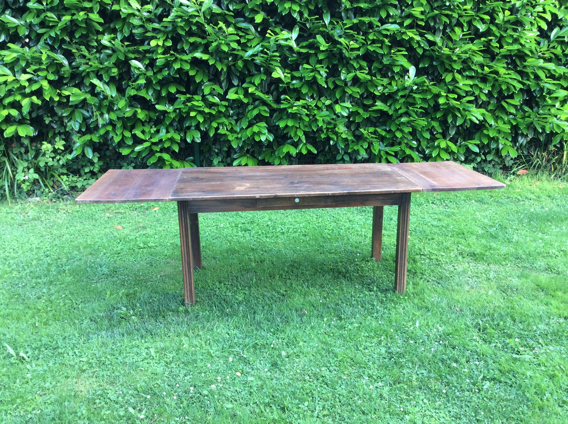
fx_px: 524
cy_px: 212
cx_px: 284
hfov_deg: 56.9
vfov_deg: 44.1
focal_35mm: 32
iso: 40
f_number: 2.4
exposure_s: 1/50
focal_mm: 3.3
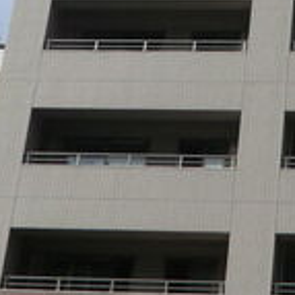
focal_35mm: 126
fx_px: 1215
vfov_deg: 13.6
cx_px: 365
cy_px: -14
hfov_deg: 13.4
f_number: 3.6
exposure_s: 1/800
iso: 64
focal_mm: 6.1
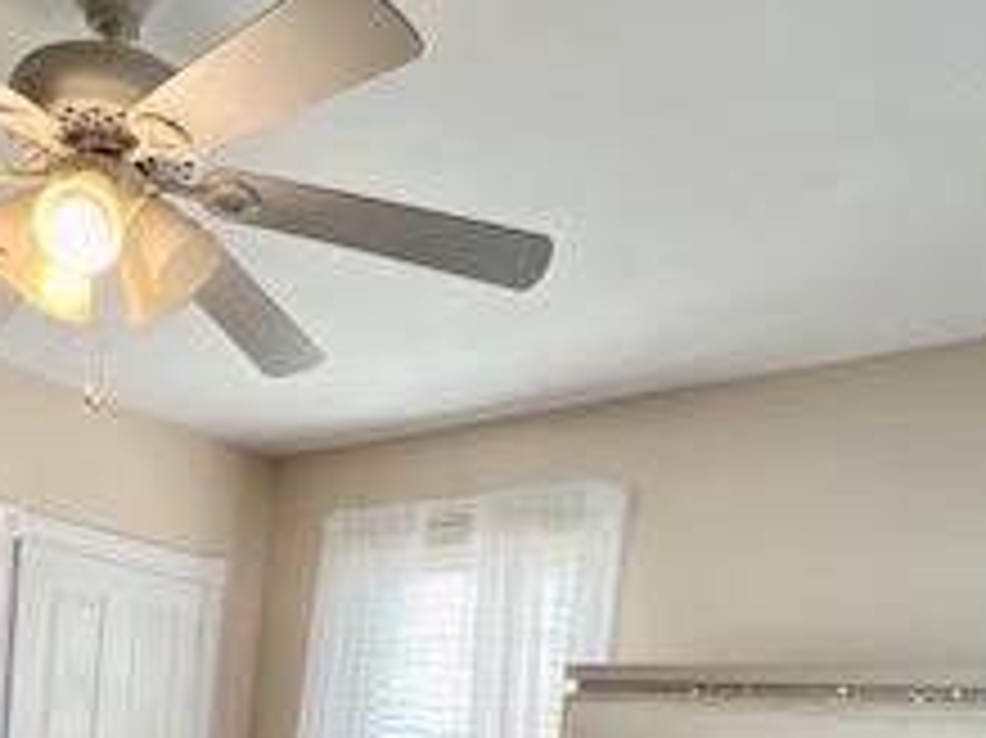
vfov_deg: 32.2
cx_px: 261
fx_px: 1082
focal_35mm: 38
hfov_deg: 47.4
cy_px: 855
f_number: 1.8
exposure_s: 1/120
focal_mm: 1.57
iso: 40
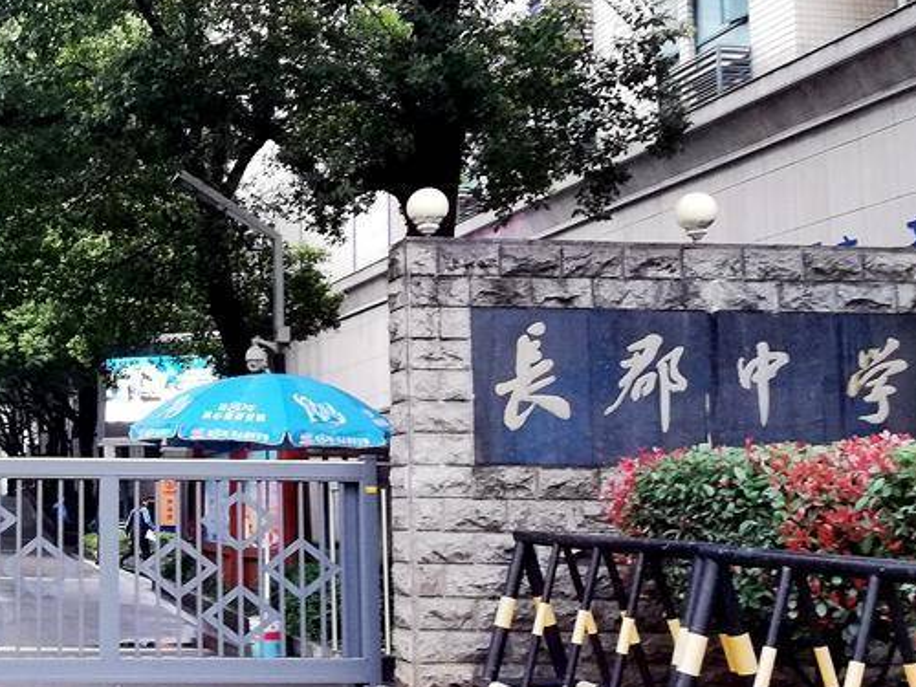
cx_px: 42
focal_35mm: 54
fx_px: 1429
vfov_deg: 27.0
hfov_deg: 33.1
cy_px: 372
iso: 160
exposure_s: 1/50
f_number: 2.2
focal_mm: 3.81
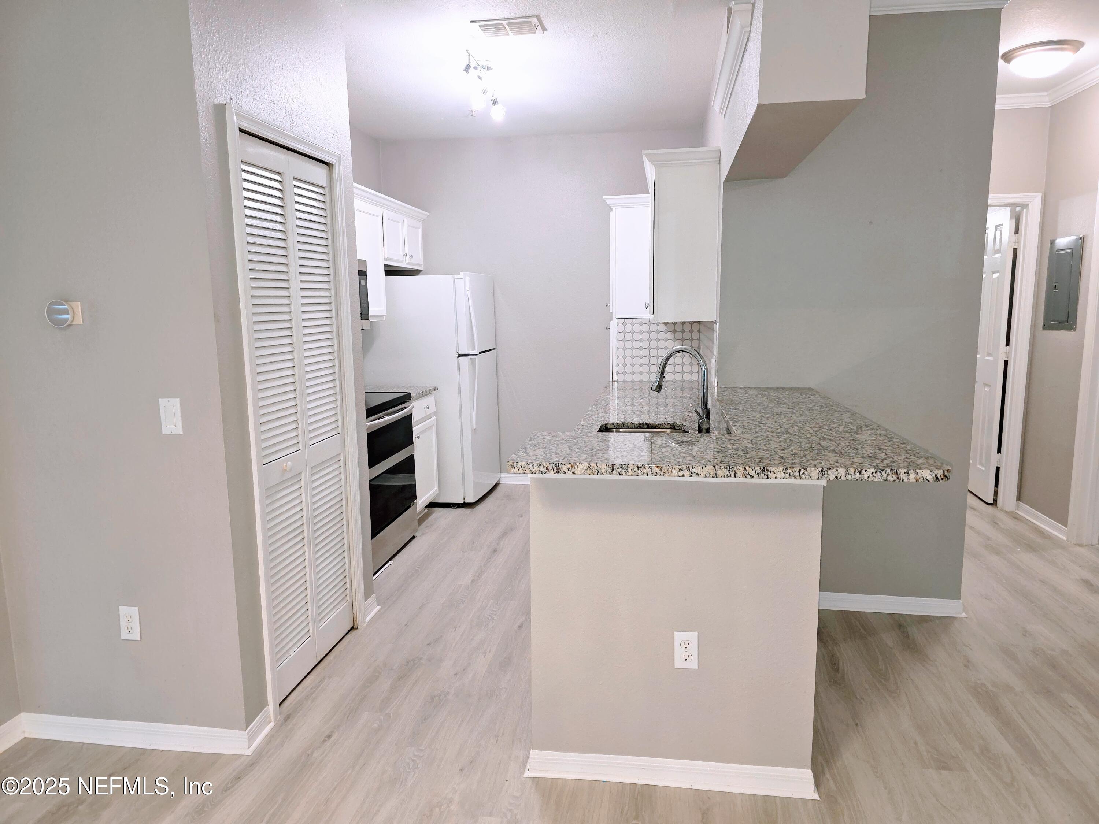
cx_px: 550
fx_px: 730
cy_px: 412
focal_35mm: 23
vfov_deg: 58.9
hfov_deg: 73.9
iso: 125
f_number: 1.7
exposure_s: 1/60
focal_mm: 6.3
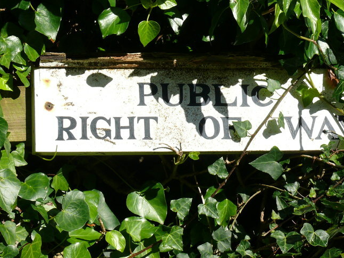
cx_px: 222
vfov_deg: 9.8
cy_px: 111
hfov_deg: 13.0
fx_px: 1510
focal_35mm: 152
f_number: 5.6
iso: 100
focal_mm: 20.4
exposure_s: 1/500
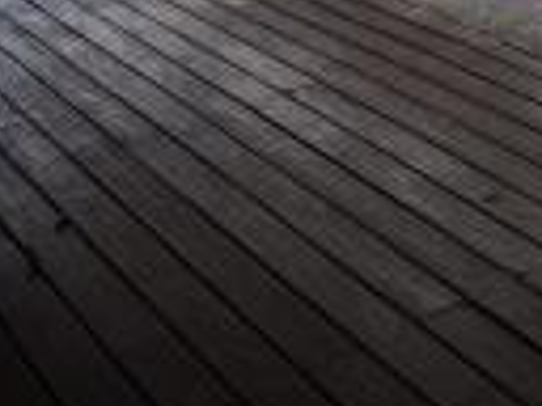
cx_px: 326
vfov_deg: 18.6
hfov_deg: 25.9
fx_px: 1174
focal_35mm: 75
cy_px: -85
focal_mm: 4.3
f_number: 4.3
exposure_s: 1/120
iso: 80
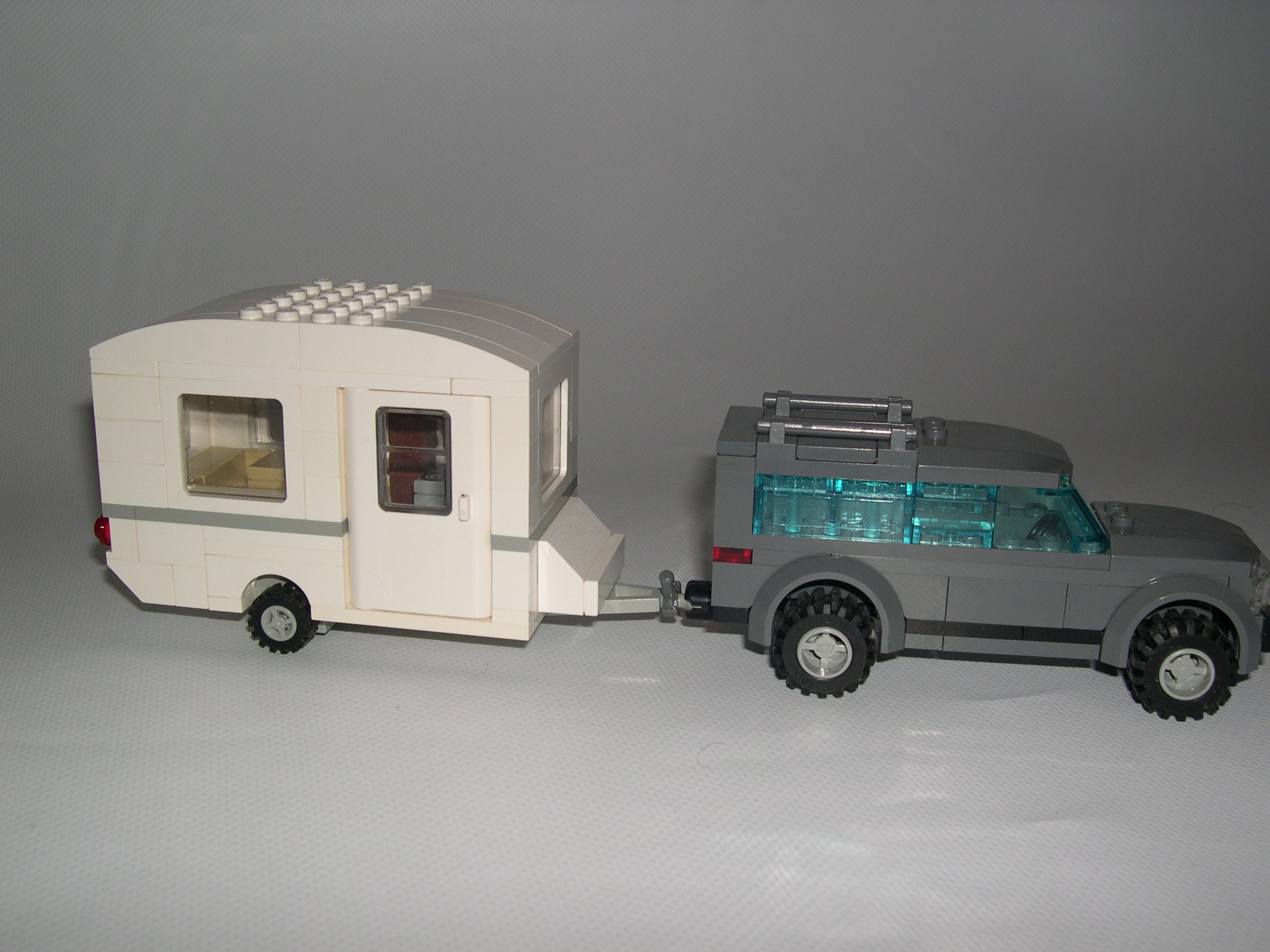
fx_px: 1394
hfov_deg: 49.0
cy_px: 476
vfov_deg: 37.7
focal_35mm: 38
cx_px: 635
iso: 100
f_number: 7.6
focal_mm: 8
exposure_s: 1/60
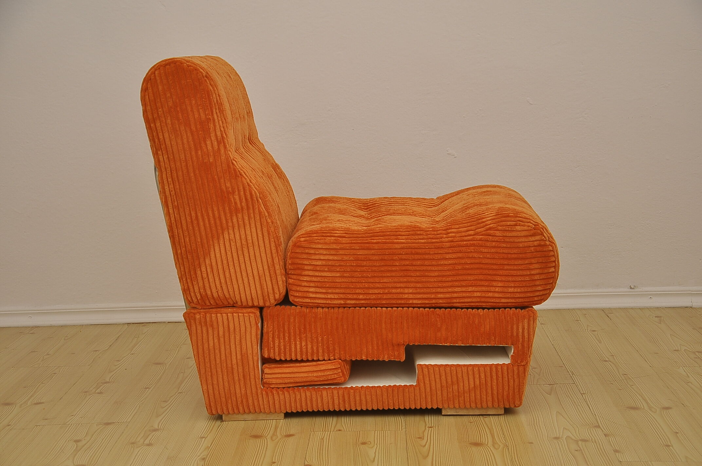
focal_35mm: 68
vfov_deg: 20.1
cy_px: 233
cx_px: 351
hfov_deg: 29.9
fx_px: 1315
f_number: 5
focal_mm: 45
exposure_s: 1/200
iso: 250
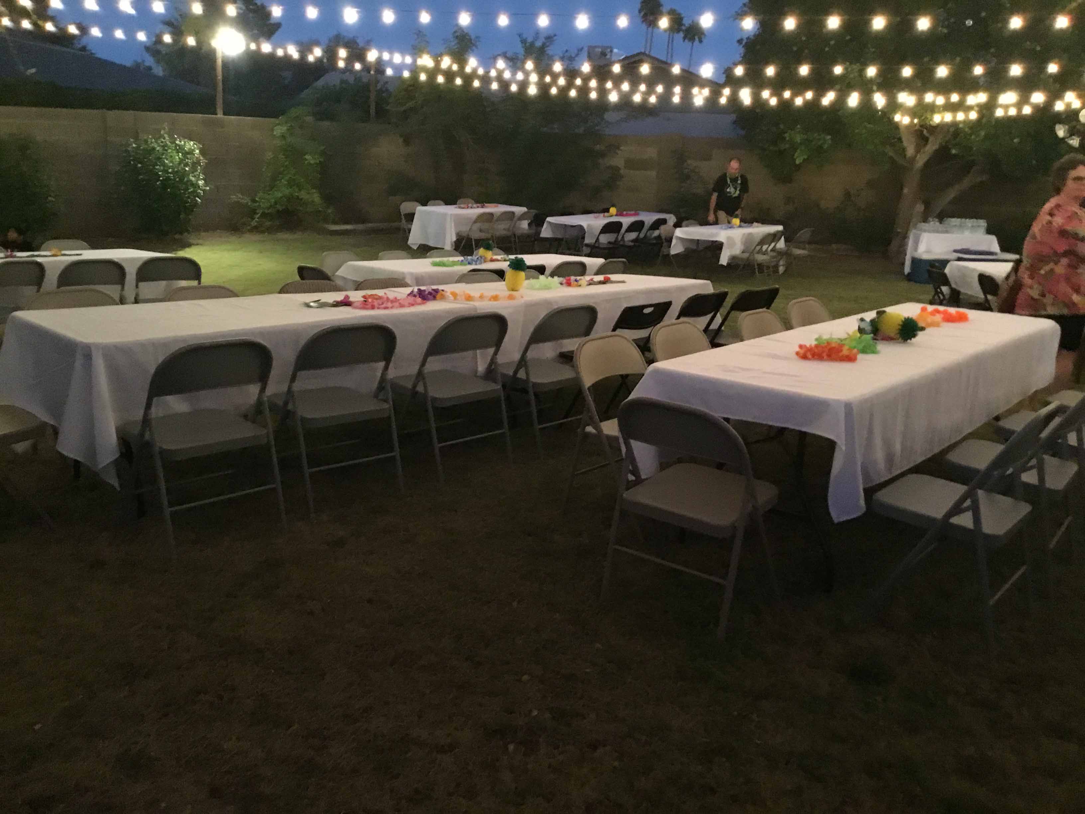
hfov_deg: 58.4
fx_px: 972
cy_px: 407
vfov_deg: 45.4
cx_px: 542
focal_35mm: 31
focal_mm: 3.3
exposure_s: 1/15
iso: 640
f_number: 2.4
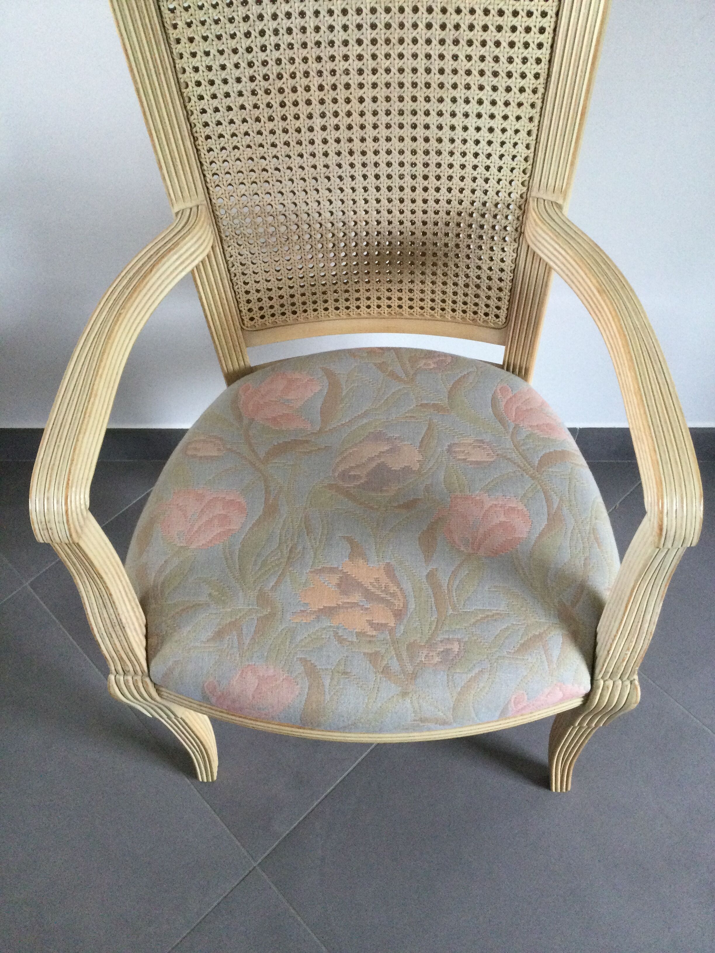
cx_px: 358
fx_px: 854
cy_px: 476
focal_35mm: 31
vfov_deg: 58.4
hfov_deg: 45.4
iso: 160
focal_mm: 3.3
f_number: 2.4
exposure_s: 1/33
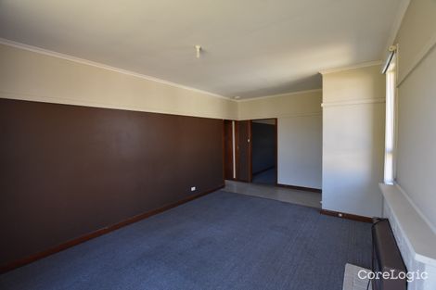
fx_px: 182
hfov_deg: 100.4
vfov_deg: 77.3
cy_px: 145
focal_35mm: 15
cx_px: 218
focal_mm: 10
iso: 800
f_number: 5.6
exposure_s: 1/125
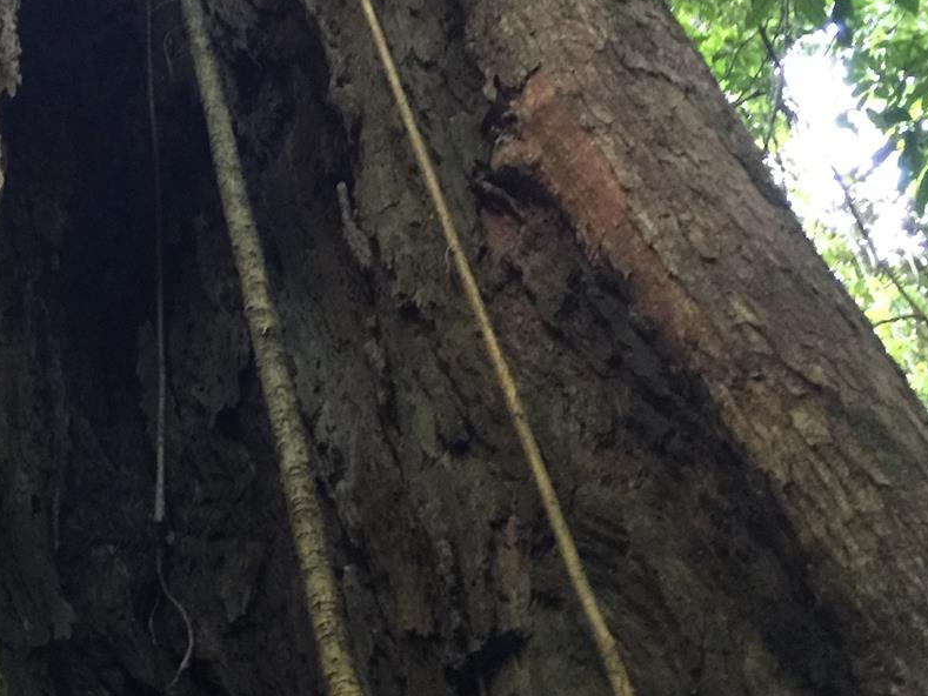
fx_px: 1609
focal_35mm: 60
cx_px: 107
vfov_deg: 24.4
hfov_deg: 30.8
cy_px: 297
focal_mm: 4.15
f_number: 2.2
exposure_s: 1/8
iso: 160
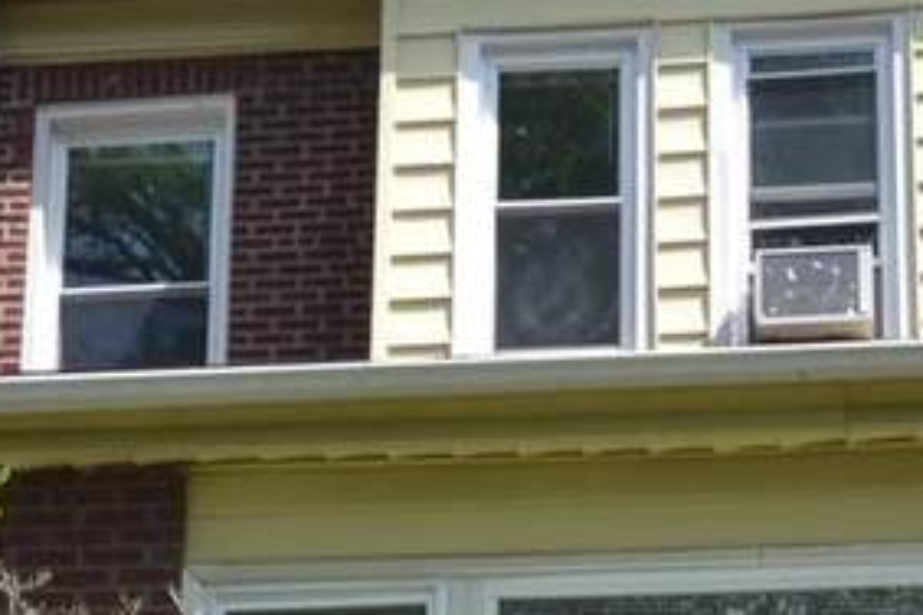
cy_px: 813
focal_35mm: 102
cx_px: 556
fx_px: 2622
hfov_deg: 19.9
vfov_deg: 12.9
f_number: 5
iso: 100
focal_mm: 15
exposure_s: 1/320
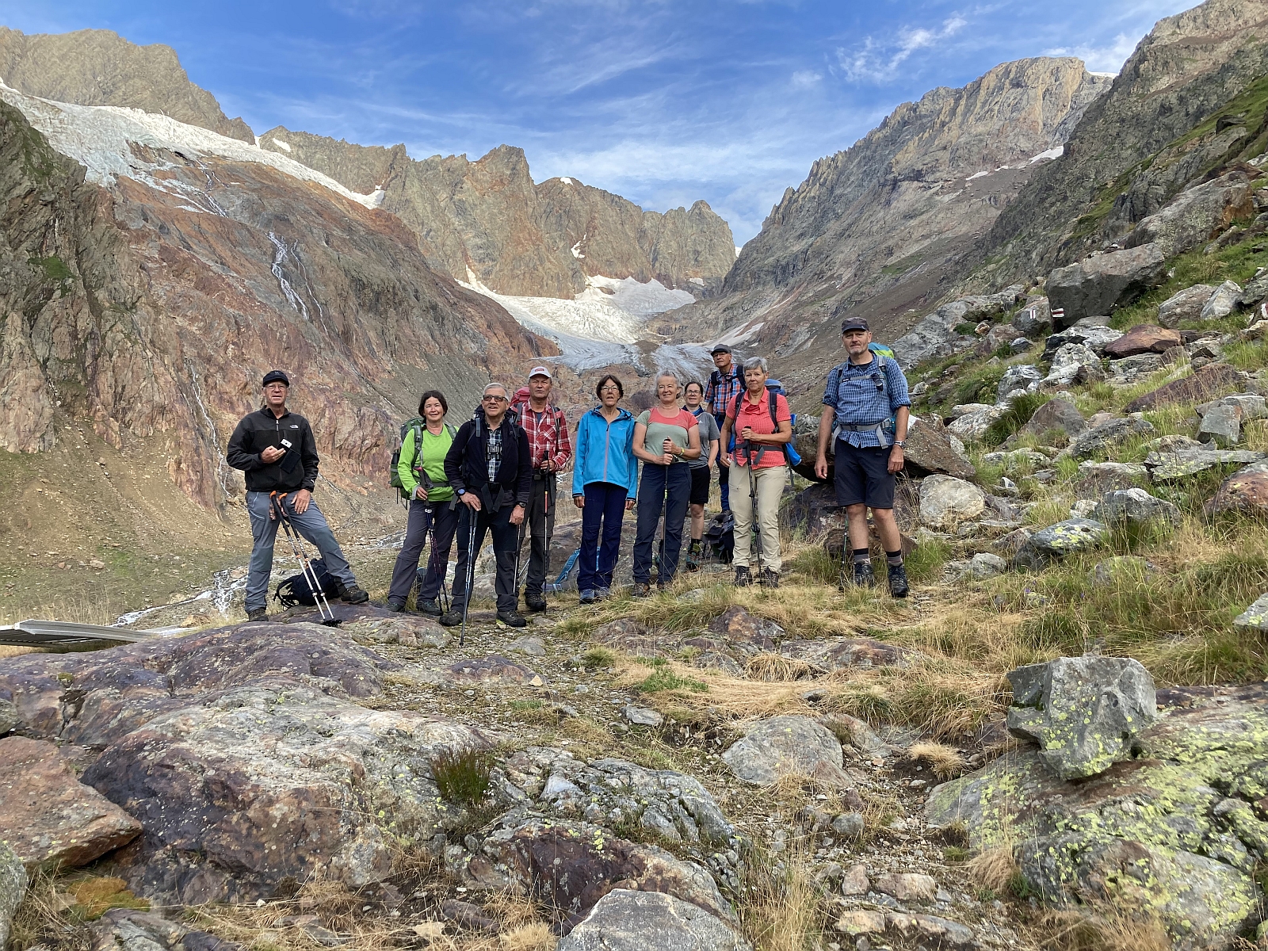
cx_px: 634
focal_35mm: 28
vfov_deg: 49.7
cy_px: 476
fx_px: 1026
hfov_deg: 63.4
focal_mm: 3.99
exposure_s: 1/308
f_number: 1.8
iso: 20
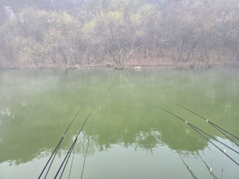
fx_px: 159
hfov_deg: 73.9
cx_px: 120
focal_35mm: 23
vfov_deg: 58.9
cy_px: 90
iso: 200
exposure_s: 1/180
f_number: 1.7
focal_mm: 6.3
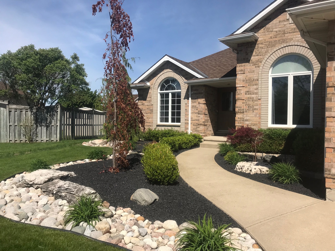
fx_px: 271
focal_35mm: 28
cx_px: 168
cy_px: 126
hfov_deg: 63.4
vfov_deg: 49.7
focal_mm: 3.99
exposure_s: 1/3096
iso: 20
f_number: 1.8
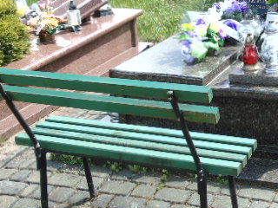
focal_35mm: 68
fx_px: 546
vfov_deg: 21.6
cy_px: 78
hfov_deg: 27.5
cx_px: 250
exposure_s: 1/250
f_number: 3.8
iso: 80
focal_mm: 6.1
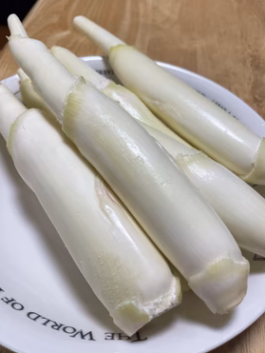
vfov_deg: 63.3
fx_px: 285
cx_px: 137
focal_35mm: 28
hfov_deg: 49.8
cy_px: 166
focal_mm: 4.2
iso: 80
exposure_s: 1/60
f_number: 1.6
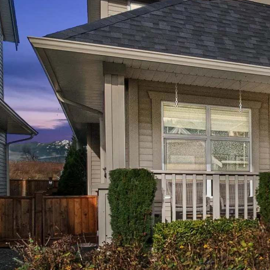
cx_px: 511
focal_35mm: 54
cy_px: 207
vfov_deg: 31.0
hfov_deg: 20.2
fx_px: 477
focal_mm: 10
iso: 250
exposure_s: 1/1000
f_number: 7.1
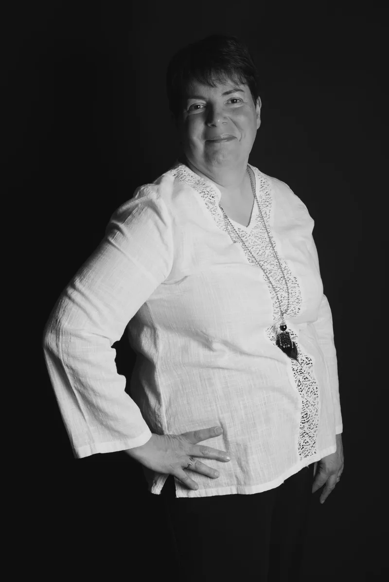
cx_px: 194
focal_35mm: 50
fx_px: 809
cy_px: 291
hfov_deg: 27.0
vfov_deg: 39.6
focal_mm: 50
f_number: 8
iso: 100
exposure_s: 1/125
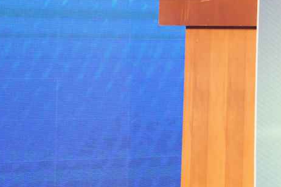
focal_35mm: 224
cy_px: -90
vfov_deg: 6.1
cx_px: 276
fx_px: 1748
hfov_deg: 9.1
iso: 1600
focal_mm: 69
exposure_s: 1/200
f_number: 4
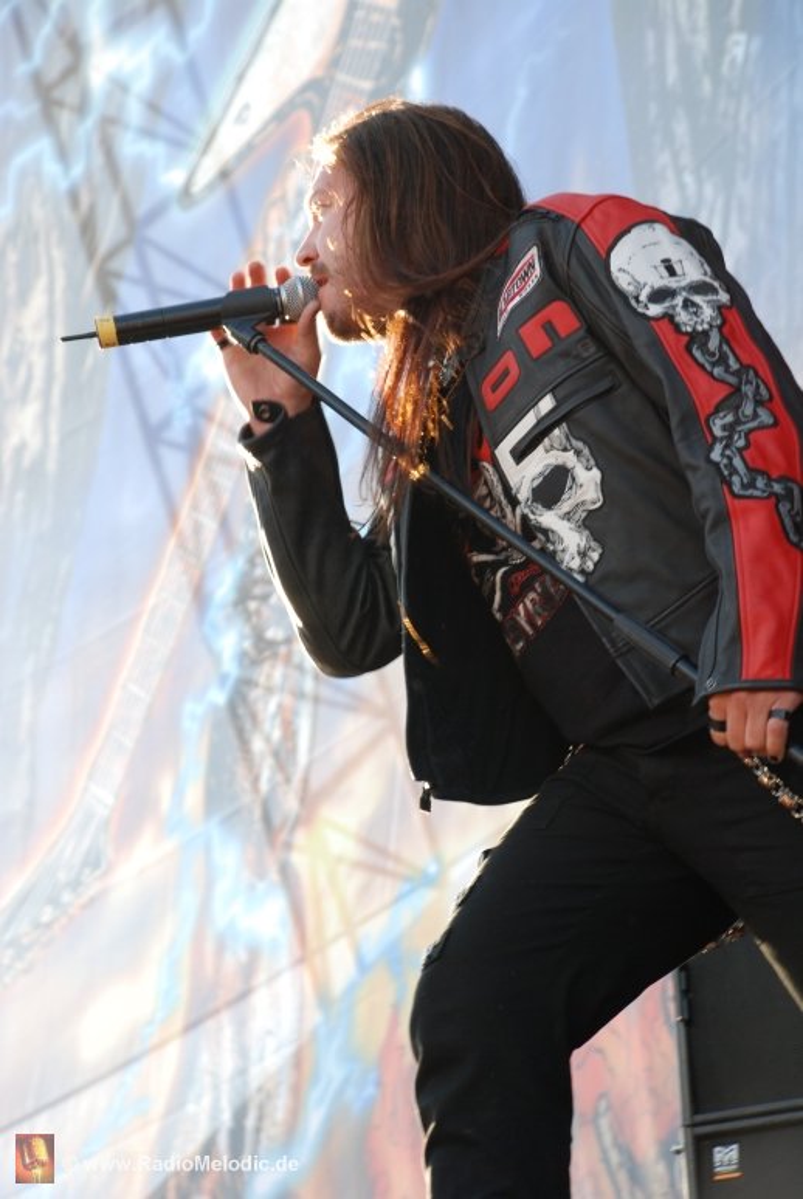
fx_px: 4004
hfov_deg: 11.5
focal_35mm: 120
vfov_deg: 17.0
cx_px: 402
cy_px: 600
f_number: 5.6
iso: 320
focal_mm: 80
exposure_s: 1/125
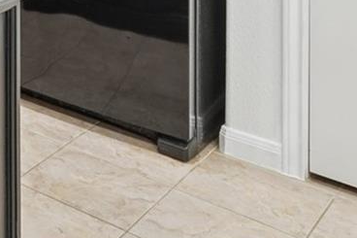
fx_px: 773
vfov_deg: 14.0
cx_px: -286
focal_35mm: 78
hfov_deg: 19.4
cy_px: -272
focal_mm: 14
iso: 400
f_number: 8
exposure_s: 1/8
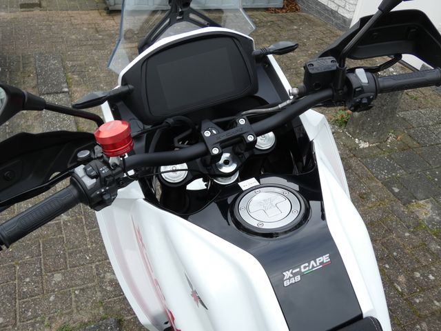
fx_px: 408
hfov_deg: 56.8
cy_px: 166
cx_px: 220
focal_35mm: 32
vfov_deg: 44.2
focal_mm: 5.8
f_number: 3.4
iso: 80
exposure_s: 1/125
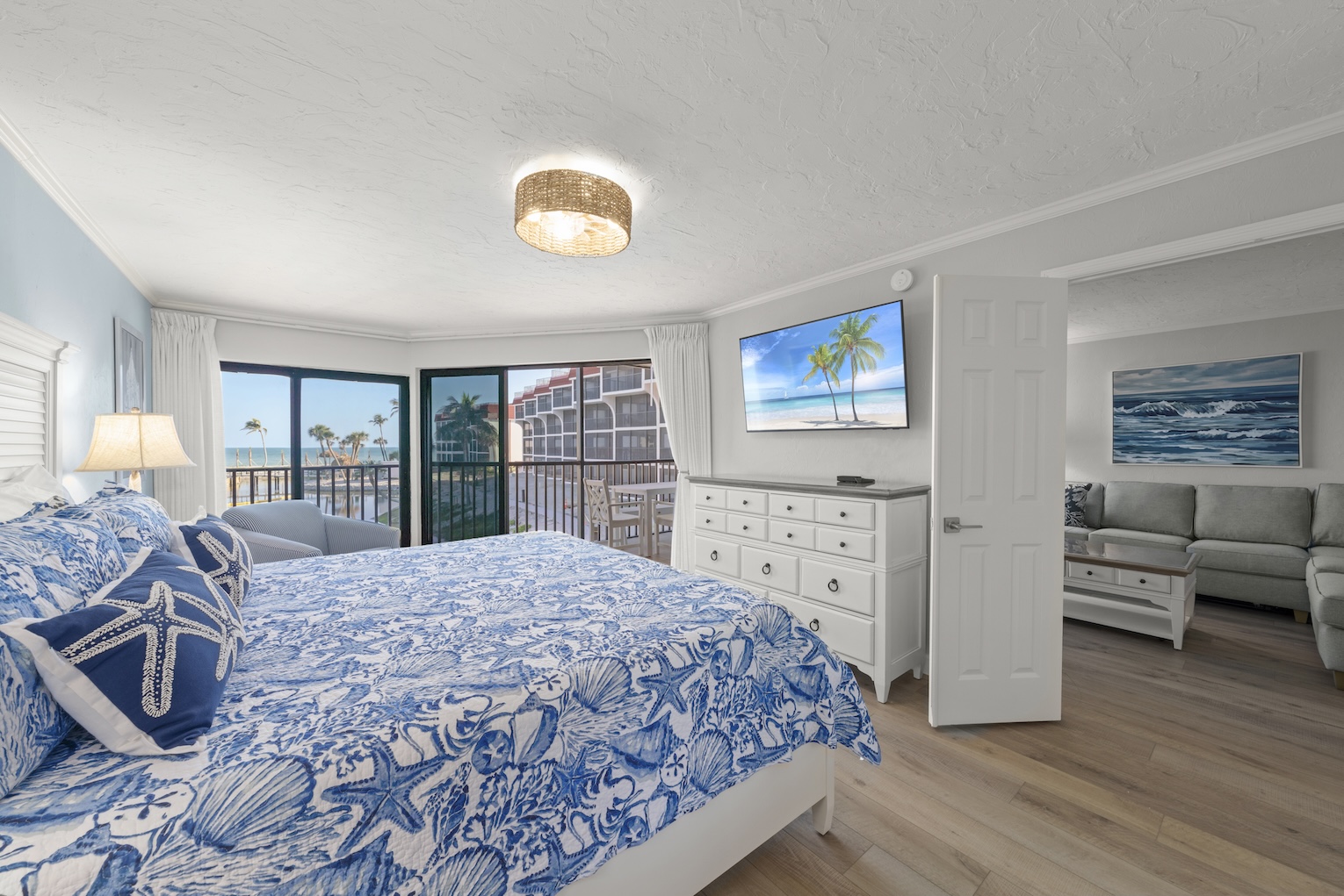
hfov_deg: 108.3
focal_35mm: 13
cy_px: 448
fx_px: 485
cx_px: 672
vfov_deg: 85.5
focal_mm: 13
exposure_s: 1/1.25
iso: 160
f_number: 10
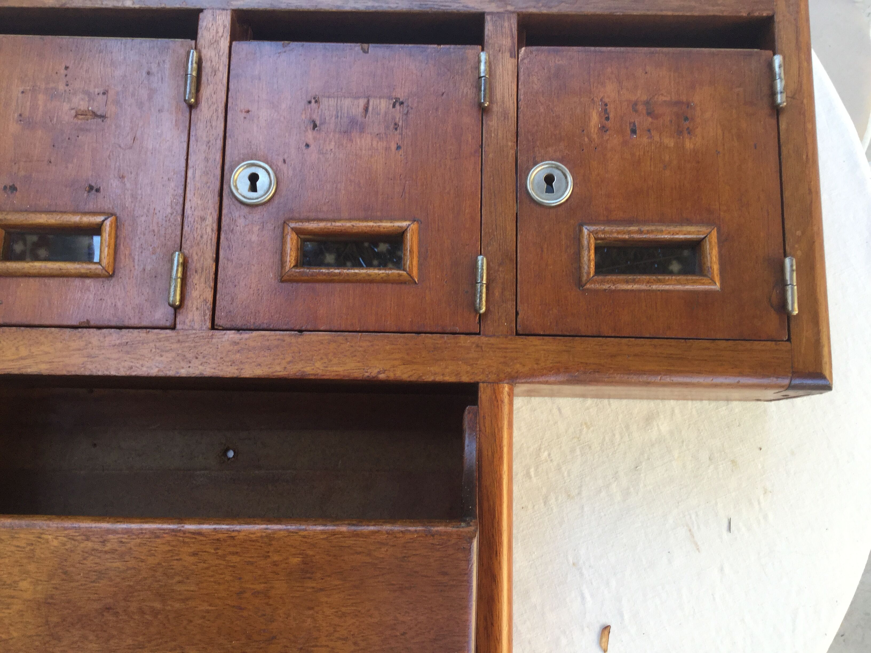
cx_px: 436
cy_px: 326
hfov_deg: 58.4
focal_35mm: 31
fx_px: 780
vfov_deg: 45.4
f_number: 2.4
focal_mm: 3.3
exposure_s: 1/100
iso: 40
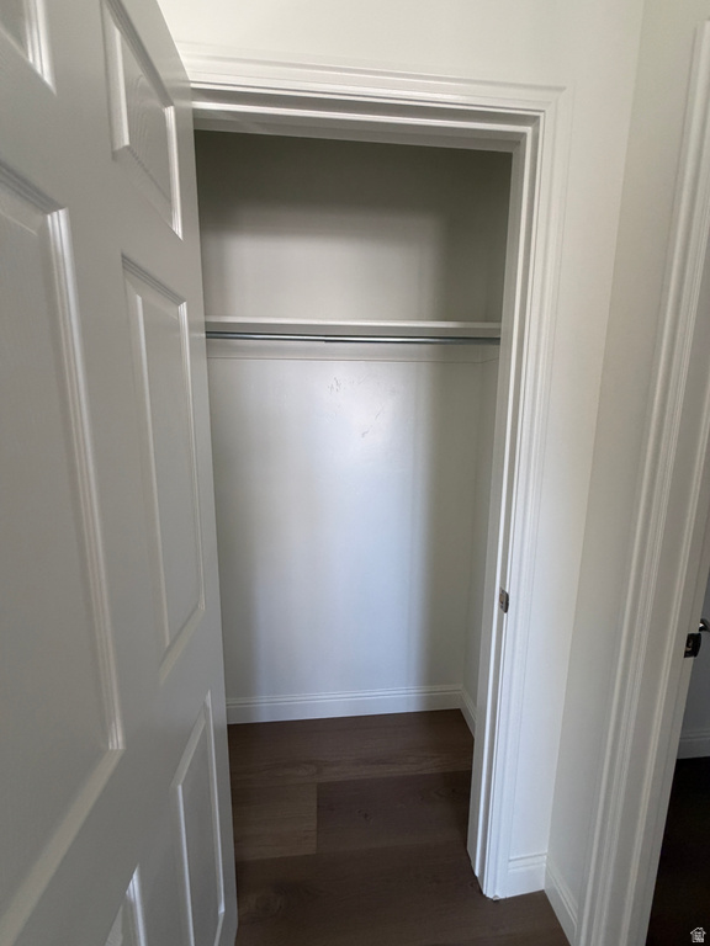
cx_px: 355
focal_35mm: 14
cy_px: 473
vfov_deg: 102.1
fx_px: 383
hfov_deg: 85.7
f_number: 2.2
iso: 320
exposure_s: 1/121
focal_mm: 2.22
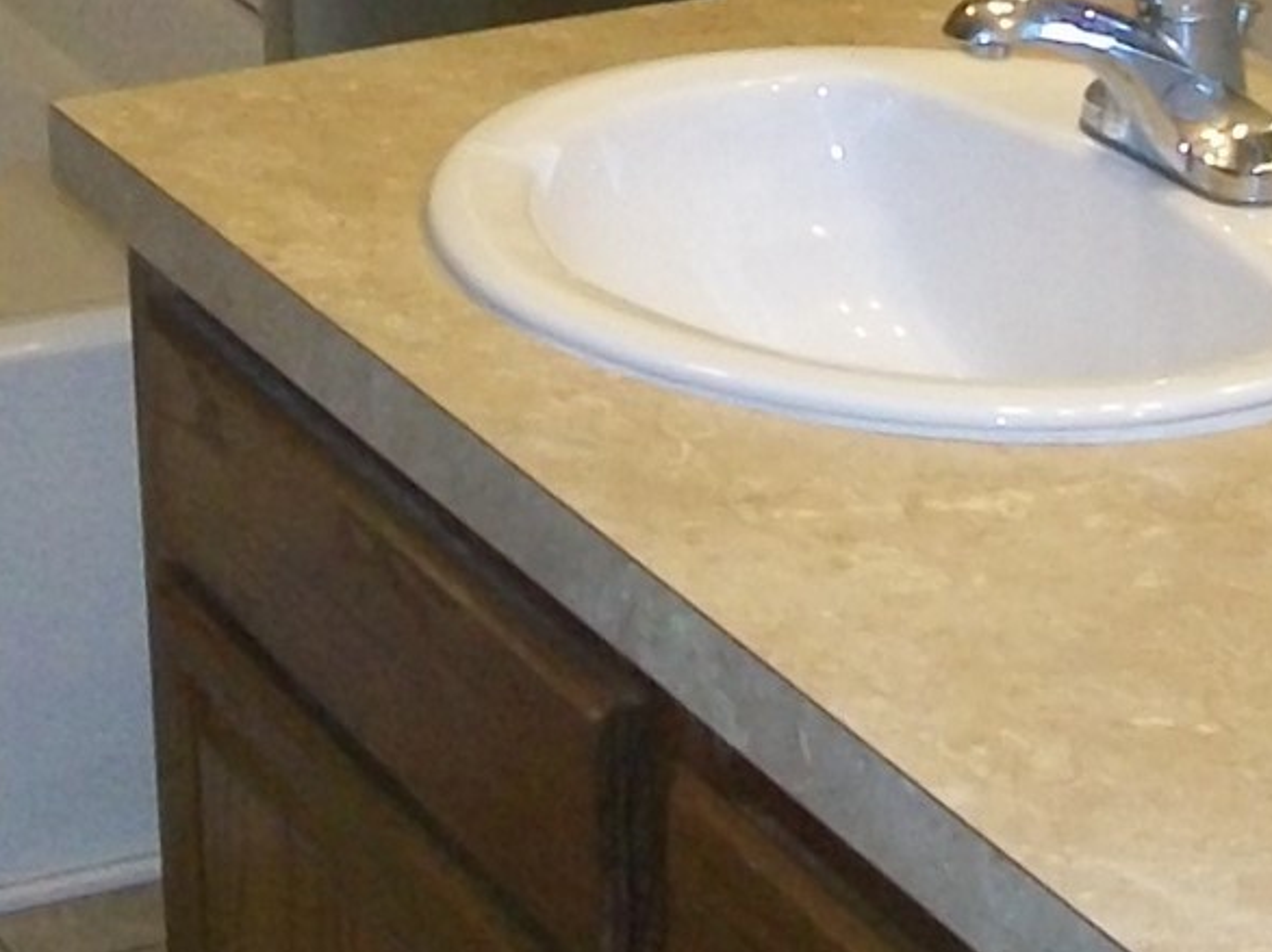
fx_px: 4334
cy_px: 204
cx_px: 380
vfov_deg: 12.5
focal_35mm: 118
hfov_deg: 16.6
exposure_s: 1/60
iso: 160
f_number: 2.7
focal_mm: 6
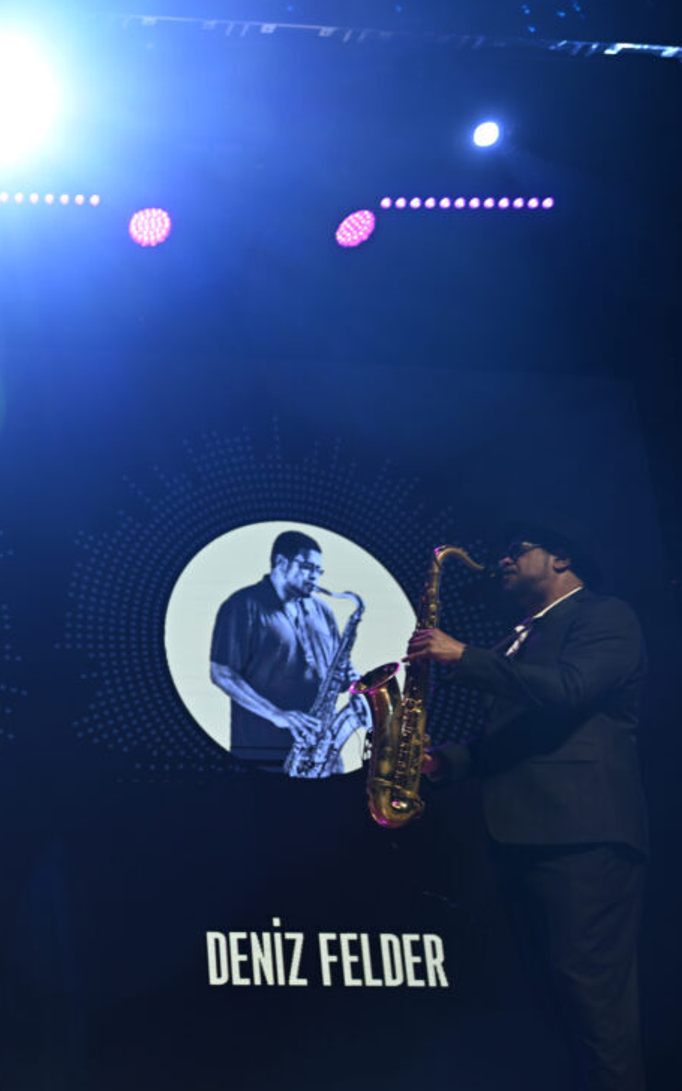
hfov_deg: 27.2
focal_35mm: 43
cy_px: 618
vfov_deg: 46.1
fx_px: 1279
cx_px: -81
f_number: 2.8
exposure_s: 1/100
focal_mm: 24
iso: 160
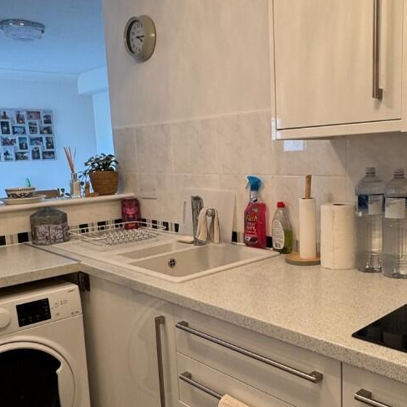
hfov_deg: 60.4
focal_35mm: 26
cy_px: 226
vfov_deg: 60.8
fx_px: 346
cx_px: 245
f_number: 2.2
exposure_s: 1/50
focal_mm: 2.22
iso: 160
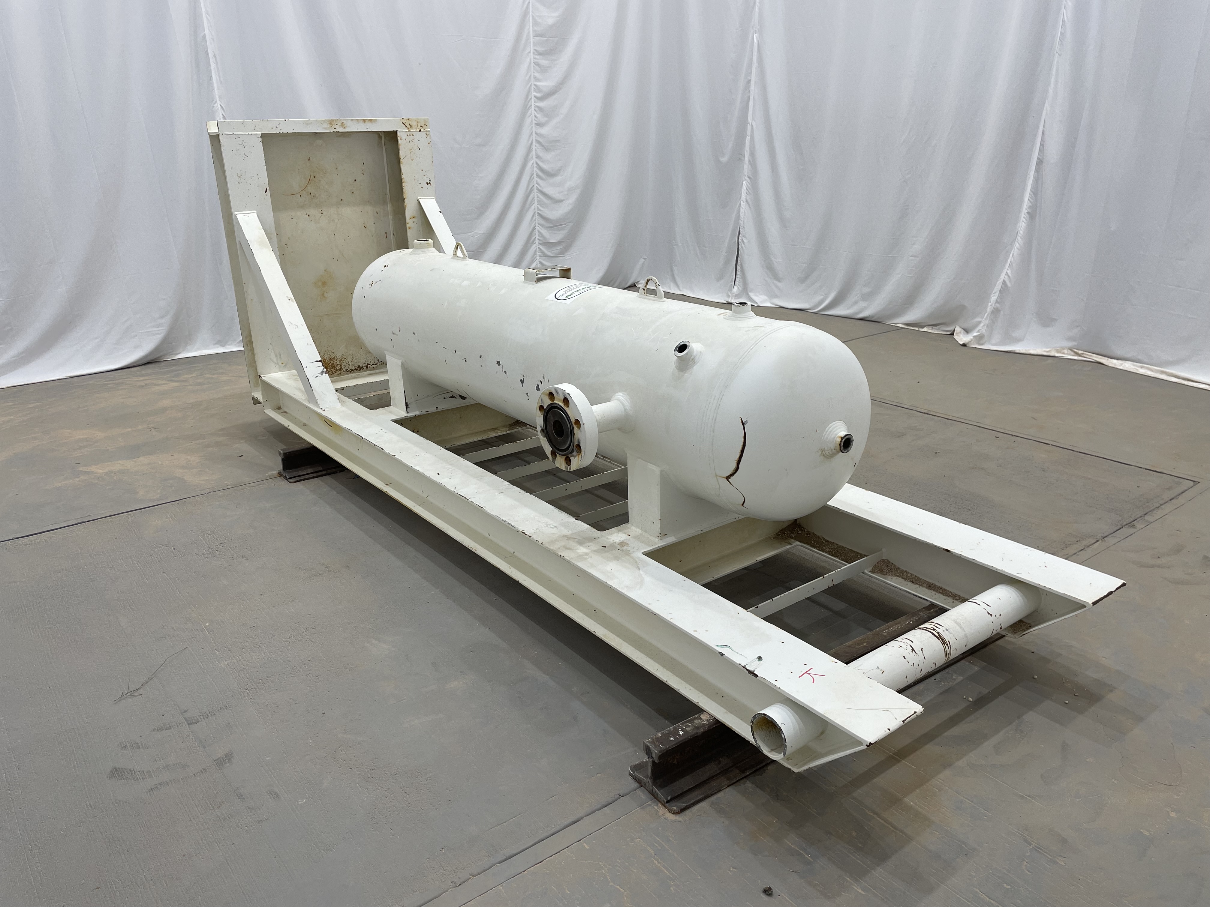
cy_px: 454
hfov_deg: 67.3
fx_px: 909
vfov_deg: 53.1
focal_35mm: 26
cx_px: 605
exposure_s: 1/120
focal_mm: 4.2
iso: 32
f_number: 1.6
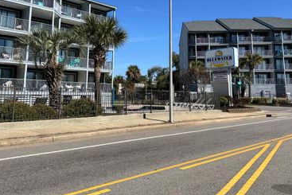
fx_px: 276
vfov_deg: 38.1
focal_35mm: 34
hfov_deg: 55.8
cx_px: 146
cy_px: 52
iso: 80
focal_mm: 6.76
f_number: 1.78
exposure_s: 1/5348
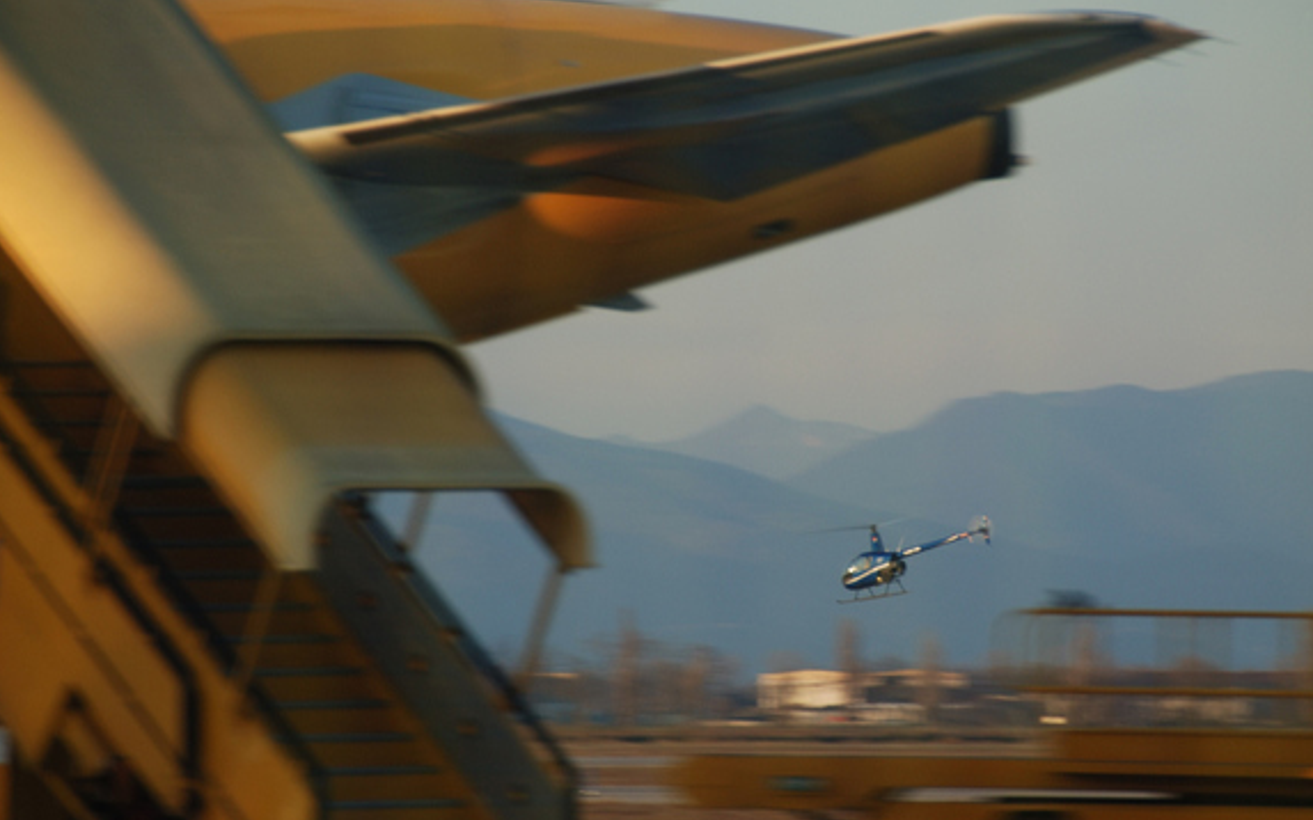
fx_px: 13382
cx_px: 786
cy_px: 401
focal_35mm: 374
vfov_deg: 3.5
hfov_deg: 5.6
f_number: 5.6
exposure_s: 1/30
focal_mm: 200
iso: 125
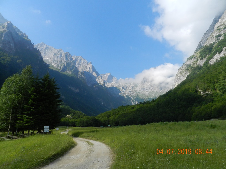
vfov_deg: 58.9
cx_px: 113
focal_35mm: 23
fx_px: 150
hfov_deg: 73.9
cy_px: 84
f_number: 4
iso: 160
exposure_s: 1/800
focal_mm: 4
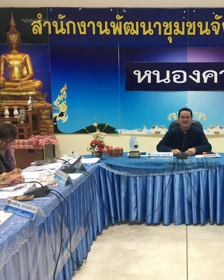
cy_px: 141
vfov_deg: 47.9
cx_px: 179
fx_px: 315
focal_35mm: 38
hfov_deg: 37.7
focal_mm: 4.15
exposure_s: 1/33
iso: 80
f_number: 2.2
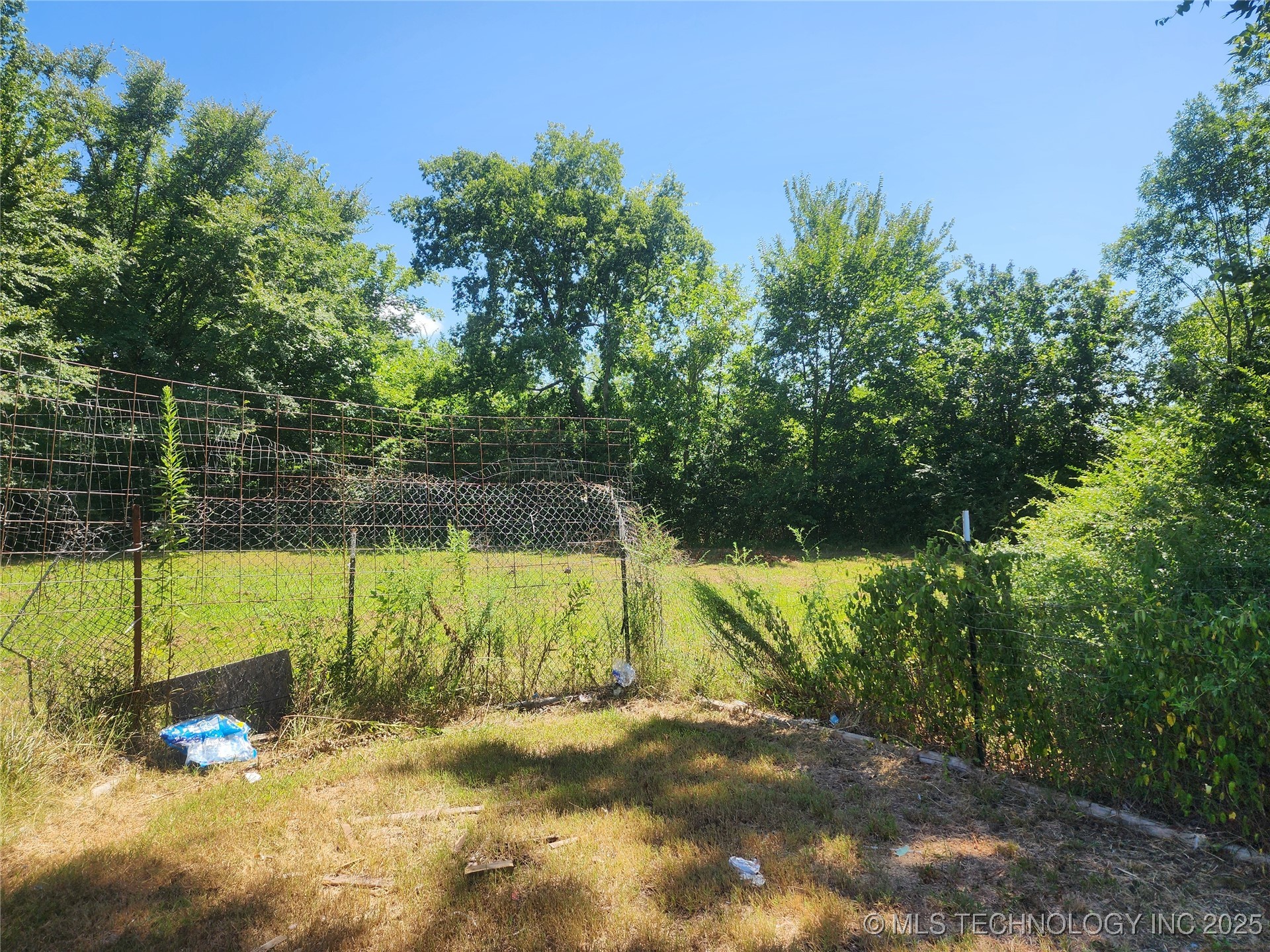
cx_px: 635
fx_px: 844
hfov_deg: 73.9
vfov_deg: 58.9
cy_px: 476
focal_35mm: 23
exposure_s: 1/535
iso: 12
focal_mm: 6.4
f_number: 1.8
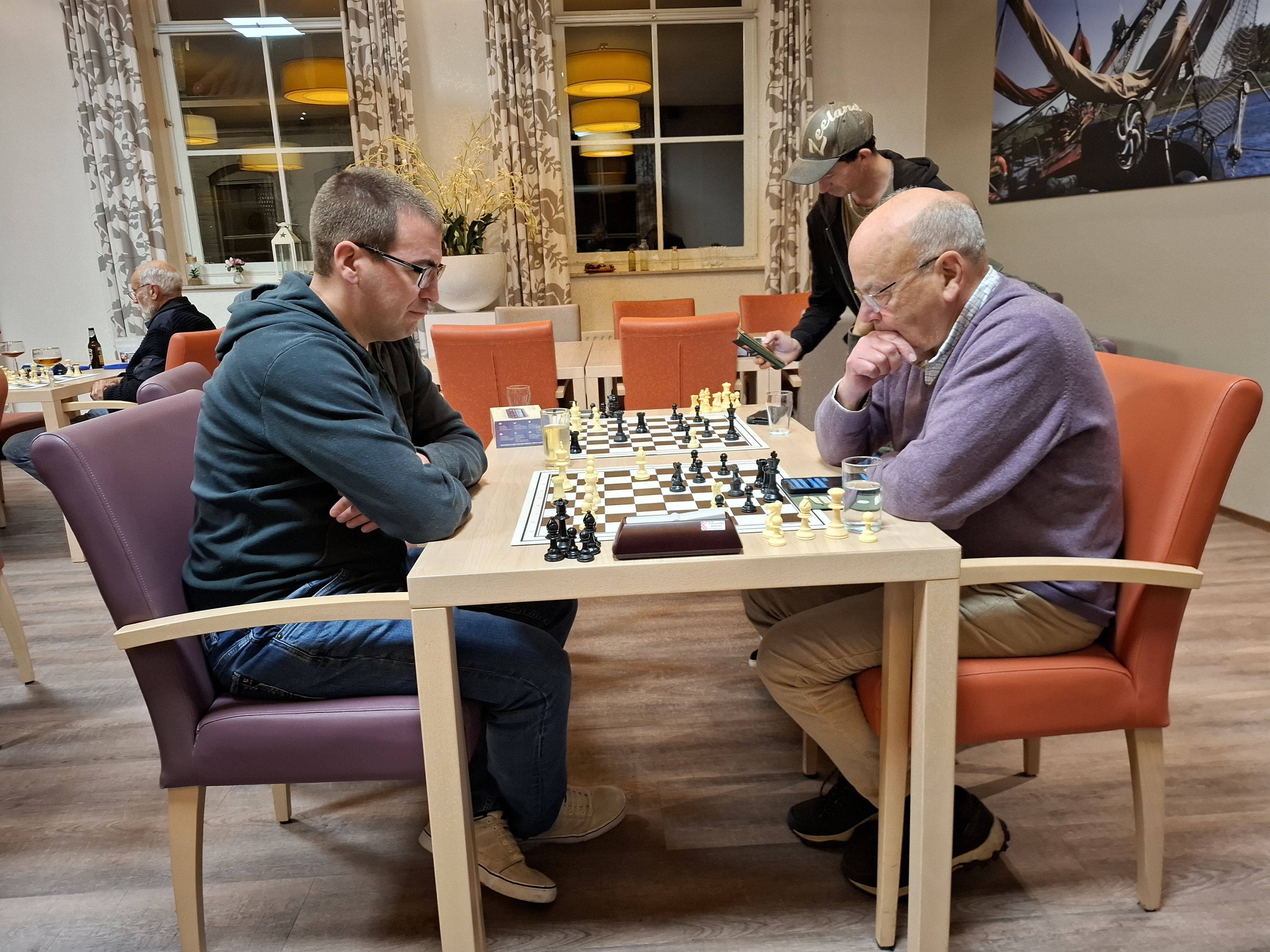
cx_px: 635
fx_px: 844
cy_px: 476
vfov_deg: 58.9
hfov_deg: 73.9
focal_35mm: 23
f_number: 1.8
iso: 320
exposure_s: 1/33
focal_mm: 5.54
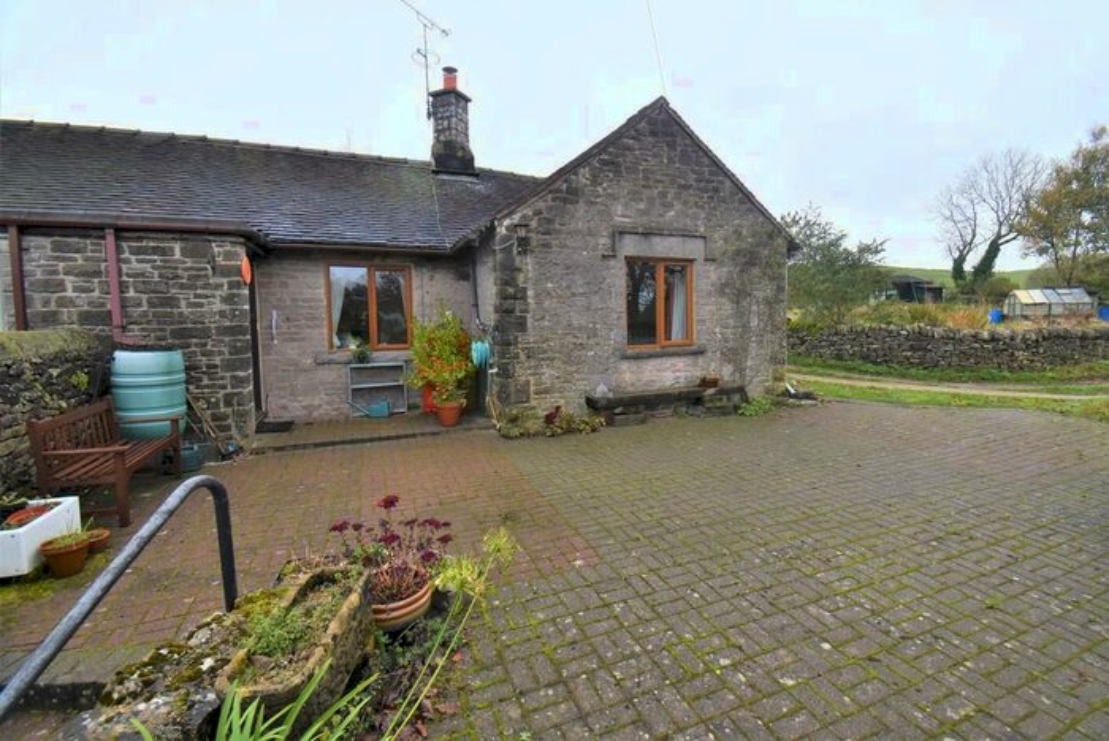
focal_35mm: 15
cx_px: 554
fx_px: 462
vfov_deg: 77.4
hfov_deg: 100.3
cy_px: 370
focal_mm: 10
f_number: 6.3
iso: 400
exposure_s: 1/160
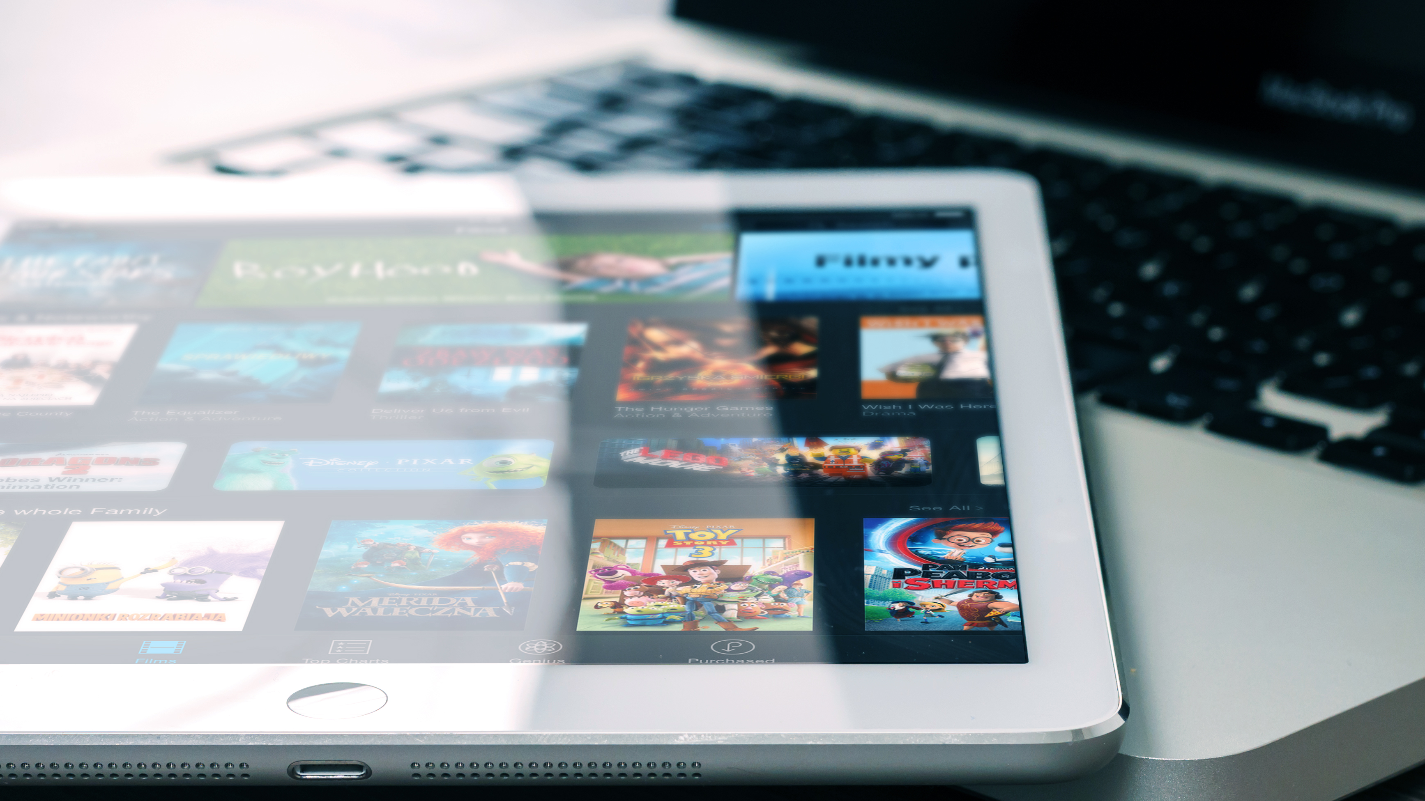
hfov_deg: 22.0
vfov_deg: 12.5
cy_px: 364
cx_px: 548
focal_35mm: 97
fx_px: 3665
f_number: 8
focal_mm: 50
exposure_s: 1/200
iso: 200
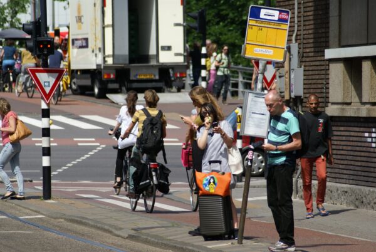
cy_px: 126
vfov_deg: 4.6
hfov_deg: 6.9
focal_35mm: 300
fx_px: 3138
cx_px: 188
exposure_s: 1/320
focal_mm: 200
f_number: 6.3
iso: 100
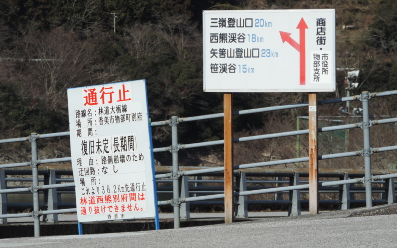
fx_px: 2305
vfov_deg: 6.2
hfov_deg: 9.8
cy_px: 126
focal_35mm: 213
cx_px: 198
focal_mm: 35.6
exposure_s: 1/800
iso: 80
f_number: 4.6
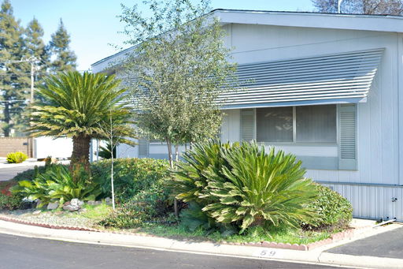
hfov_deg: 39.6
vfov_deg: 27.0
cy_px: 134
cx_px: 202
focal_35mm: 50
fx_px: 560
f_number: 2.8
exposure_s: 1/3200
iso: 1000
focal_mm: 50
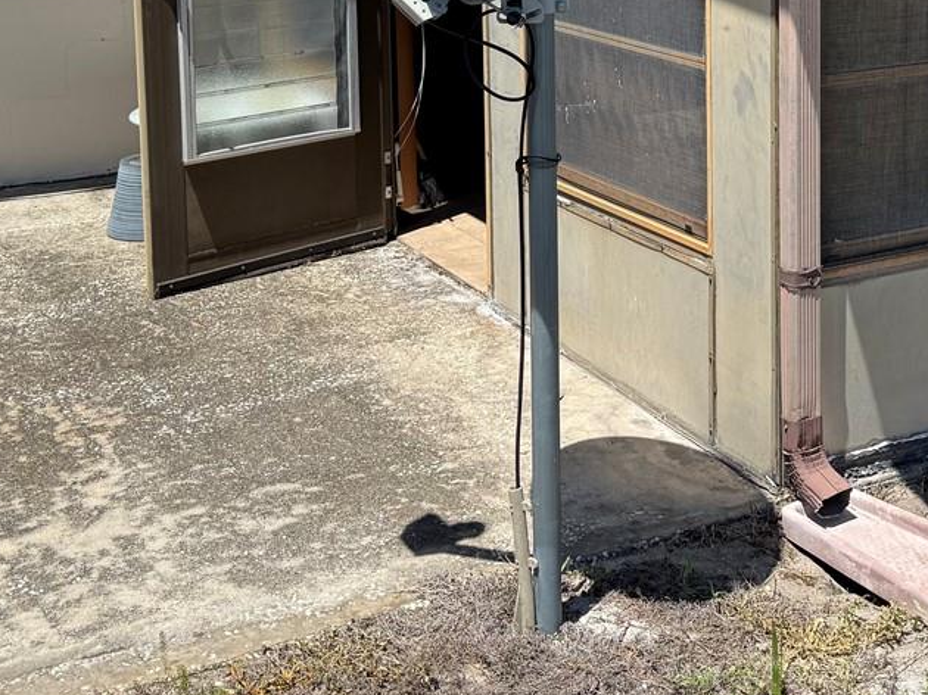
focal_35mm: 61
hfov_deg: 31.2
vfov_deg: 23.0
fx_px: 1635
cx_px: 683
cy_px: -6
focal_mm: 6.76
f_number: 1.78
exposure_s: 1/3425
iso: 80
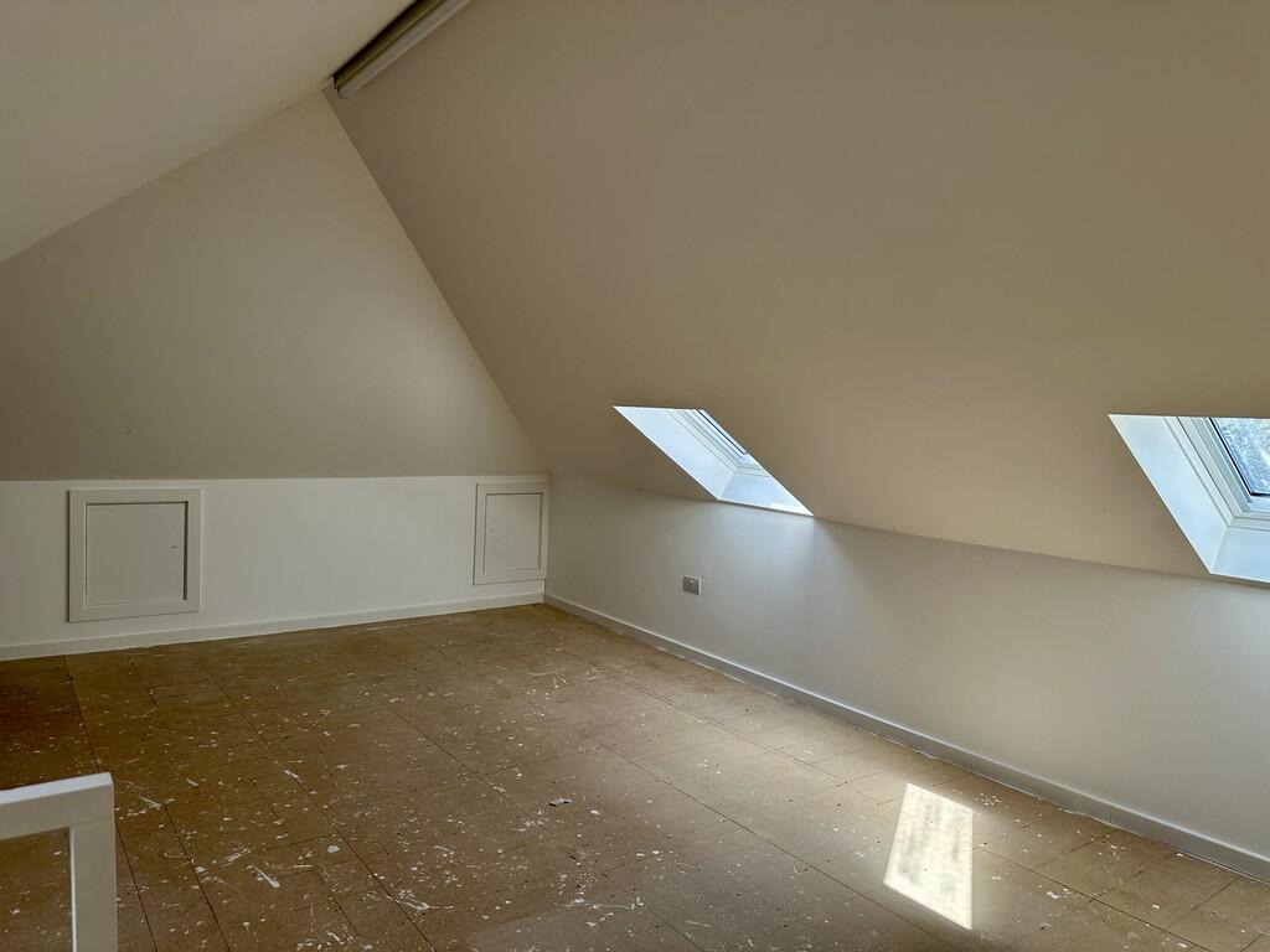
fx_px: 881
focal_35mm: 24
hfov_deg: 71.6
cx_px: 635
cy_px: 476
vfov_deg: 56.8
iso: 80
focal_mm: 6.86
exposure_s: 1/373
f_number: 1.78
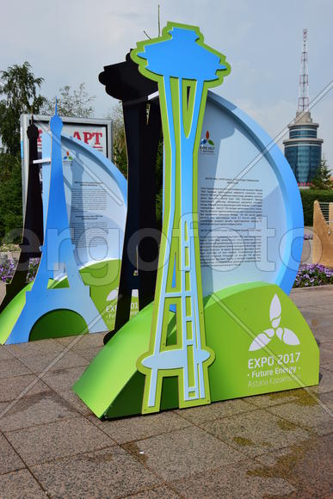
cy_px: 250
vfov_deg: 51.3
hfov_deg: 35.5
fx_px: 520
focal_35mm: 38
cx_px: 166
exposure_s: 1/320
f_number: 9
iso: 100
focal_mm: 25
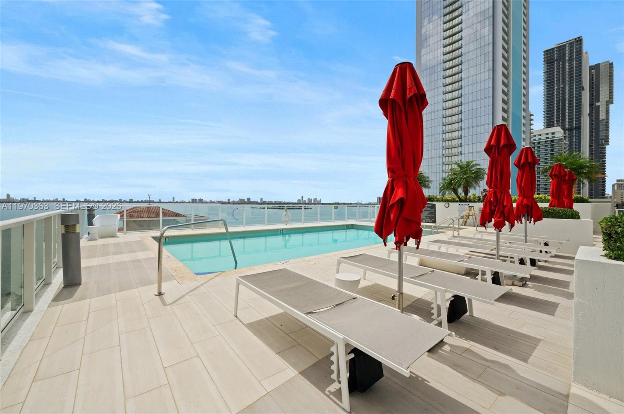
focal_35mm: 15
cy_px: 207
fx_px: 260
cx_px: 312
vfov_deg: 77.2
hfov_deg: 100.5
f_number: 8
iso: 200
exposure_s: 1/640
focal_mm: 15
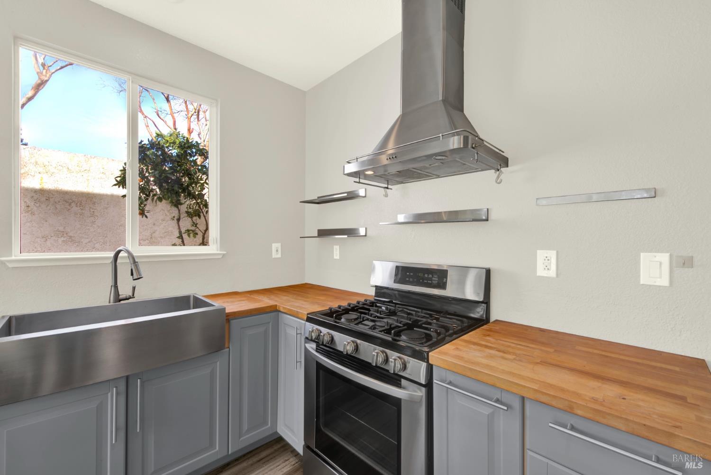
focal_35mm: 14
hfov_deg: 104.2
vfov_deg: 81.3
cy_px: 238
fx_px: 277
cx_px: 356
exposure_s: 1/13
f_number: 14
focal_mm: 14
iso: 100
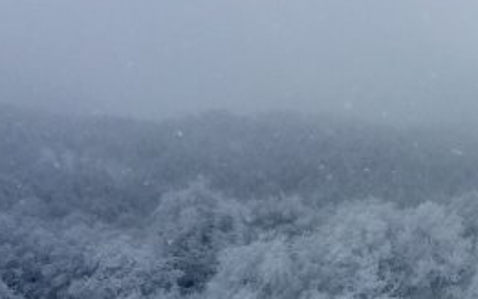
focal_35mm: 72
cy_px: 254
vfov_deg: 17.9
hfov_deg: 26.8
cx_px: 494
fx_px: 938
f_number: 2.2
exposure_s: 1/3597
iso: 32
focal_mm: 4.15
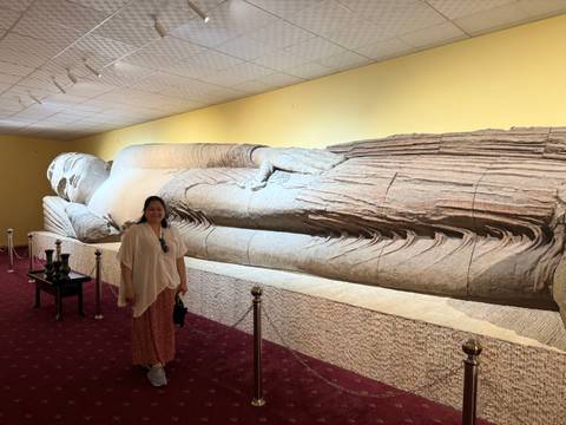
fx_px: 392
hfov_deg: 71.6
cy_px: 212
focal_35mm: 24
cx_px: 283
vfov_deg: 56.8
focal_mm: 6.76
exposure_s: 1/60
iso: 640
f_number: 1.78
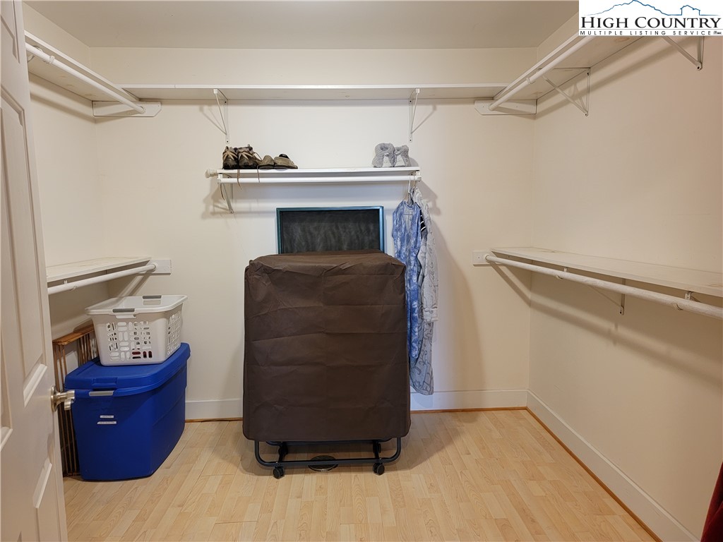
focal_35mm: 24
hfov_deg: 71.6
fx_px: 501
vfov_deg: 56.8
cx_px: 362
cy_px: 271
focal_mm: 6.7
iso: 250
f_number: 1.8
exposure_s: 1/40
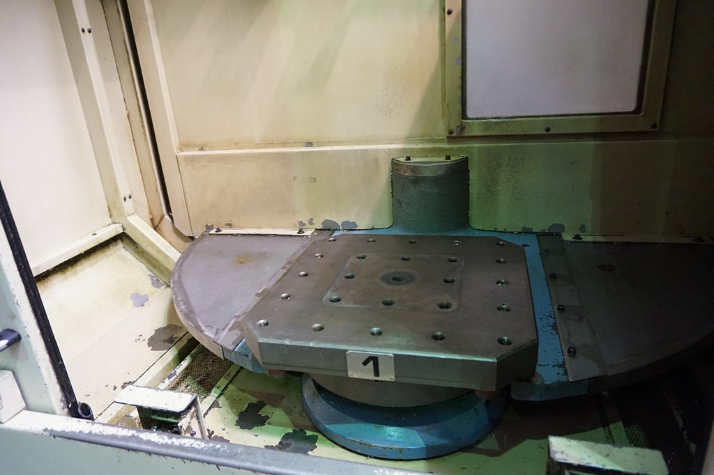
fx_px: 476
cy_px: 238
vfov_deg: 53.1
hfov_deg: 73.8
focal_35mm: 24
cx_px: 357
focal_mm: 16
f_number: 3.5
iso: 3200
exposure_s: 1/80
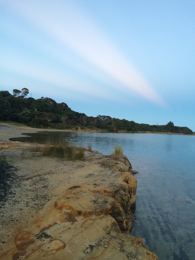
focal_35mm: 29
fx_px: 218
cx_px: 98
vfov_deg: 61.7
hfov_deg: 48.2
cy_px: 130
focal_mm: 4.15
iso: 160
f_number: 2.2
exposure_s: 1/33
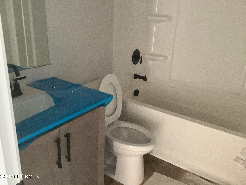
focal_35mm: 31
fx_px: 220
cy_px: 92
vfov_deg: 45.4
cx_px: 123
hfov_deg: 58.4
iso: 400
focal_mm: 3.3
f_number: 2.4
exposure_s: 1/33
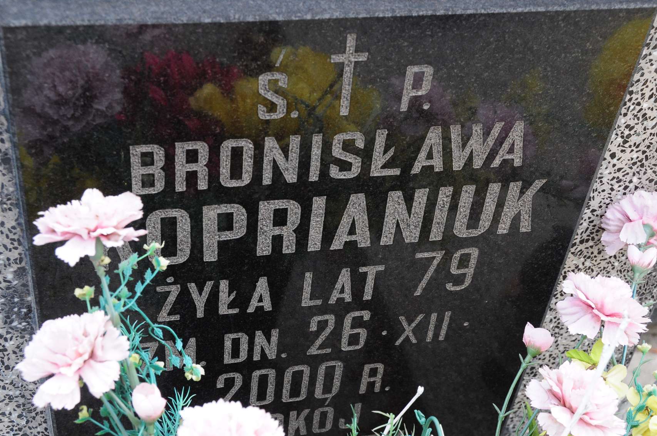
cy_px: 245
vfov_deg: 24.7
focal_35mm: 55
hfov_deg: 36.5
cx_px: 333
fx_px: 996
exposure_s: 1/160
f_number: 7.1
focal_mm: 29
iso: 500
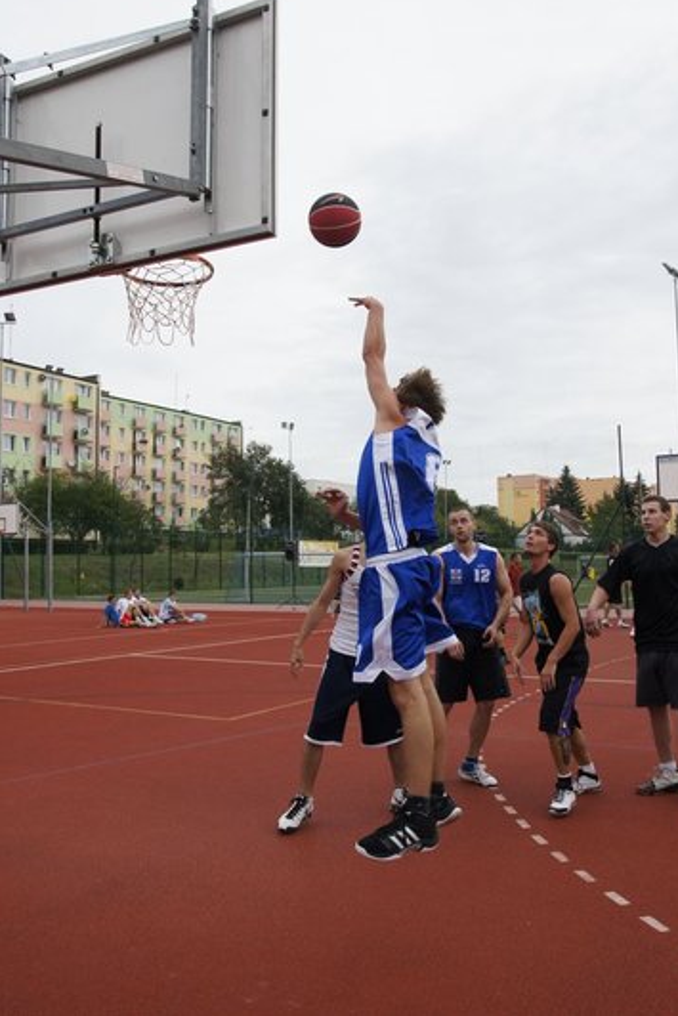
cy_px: 496
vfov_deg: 55.8
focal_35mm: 34
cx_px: 347
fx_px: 960
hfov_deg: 38.9
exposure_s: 1/800
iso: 800
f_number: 10
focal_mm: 22
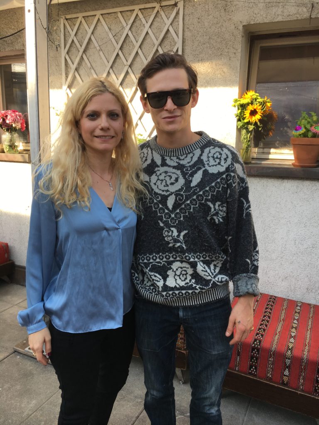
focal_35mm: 29
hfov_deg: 48.2
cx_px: 160
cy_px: 212
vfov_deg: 61.7
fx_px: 356
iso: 25
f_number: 2.2
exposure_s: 1/265
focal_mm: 4.15
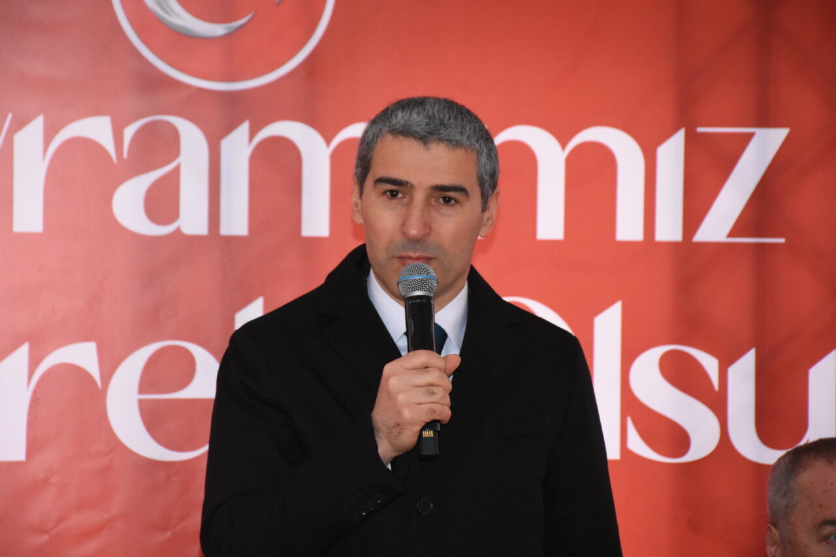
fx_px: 3309
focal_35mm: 142
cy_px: 278
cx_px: 418
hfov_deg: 14.4
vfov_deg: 9.6
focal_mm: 95
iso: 4000
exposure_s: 1/160
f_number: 7.1
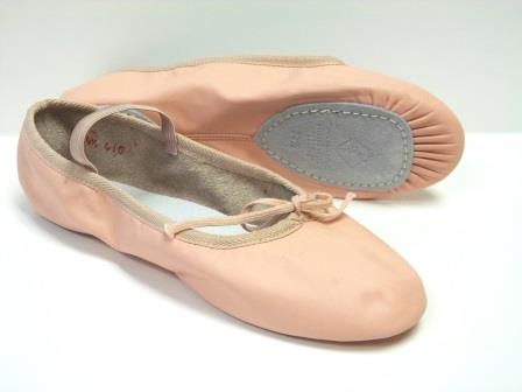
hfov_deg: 30.7
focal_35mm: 63
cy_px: 196
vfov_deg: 23.3
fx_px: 950
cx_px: 261
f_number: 4
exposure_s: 1/40
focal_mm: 11.3
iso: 142
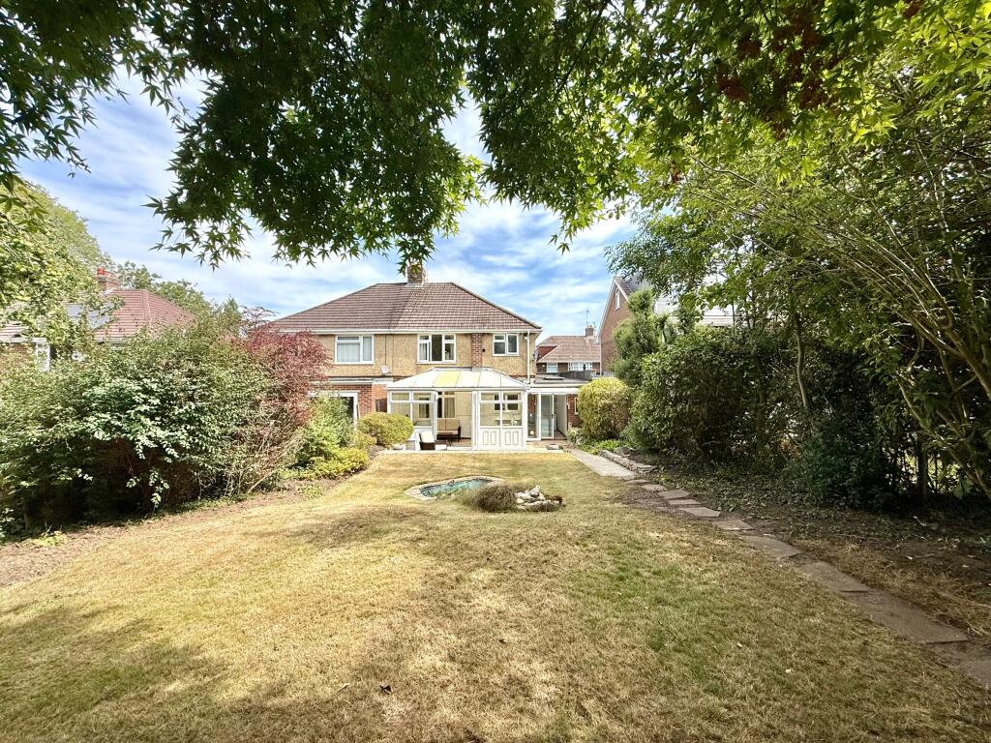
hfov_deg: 102.1
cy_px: 372
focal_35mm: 14
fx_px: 401
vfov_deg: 85.7
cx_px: 496
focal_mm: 2.22
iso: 50
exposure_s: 1/1464
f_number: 2.2
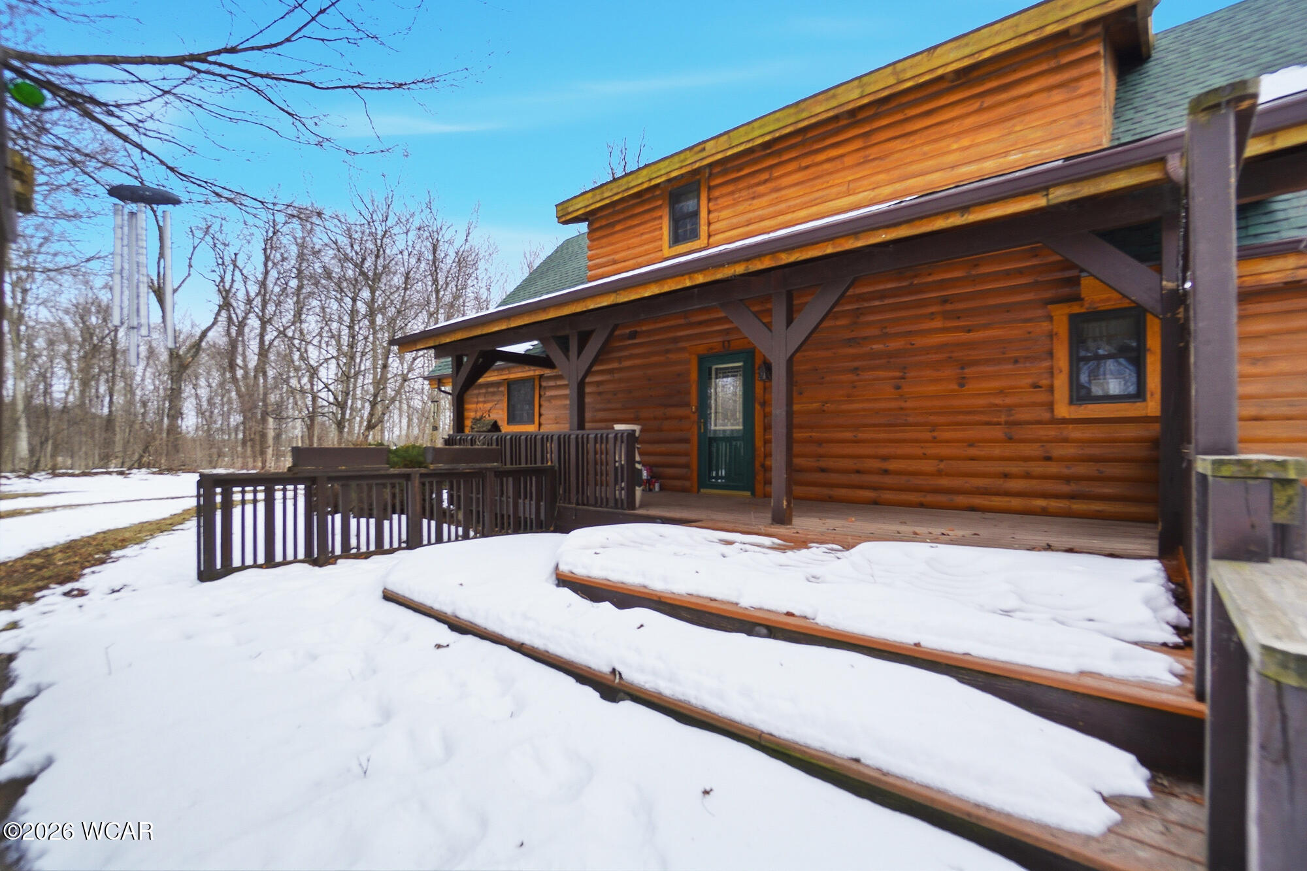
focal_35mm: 15
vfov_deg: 77.3
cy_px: 436
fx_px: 544
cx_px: 654
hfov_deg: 100.4
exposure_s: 1/4000
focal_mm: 10
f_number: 5.6
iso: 125
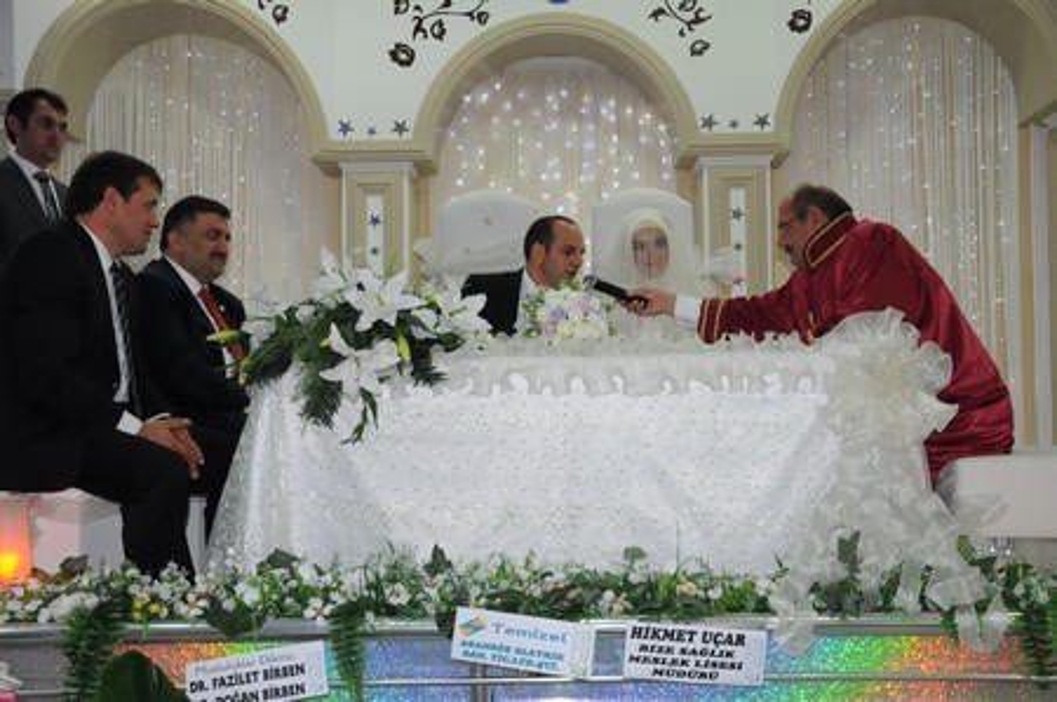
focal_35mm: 39
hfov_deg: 49.6
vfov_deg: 34.1
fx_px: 1144
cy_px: 351
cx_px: 528
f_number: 5.6
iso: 1250
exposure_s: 1/60
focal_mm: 26
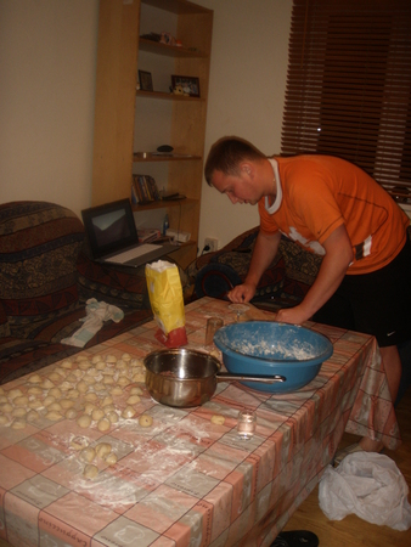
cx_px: 206
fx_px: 601
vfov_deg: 49.0
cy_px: 274
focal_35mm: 38
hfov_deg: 37.8
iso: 125
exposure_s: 1/30
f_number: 3.5
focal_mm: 6.7
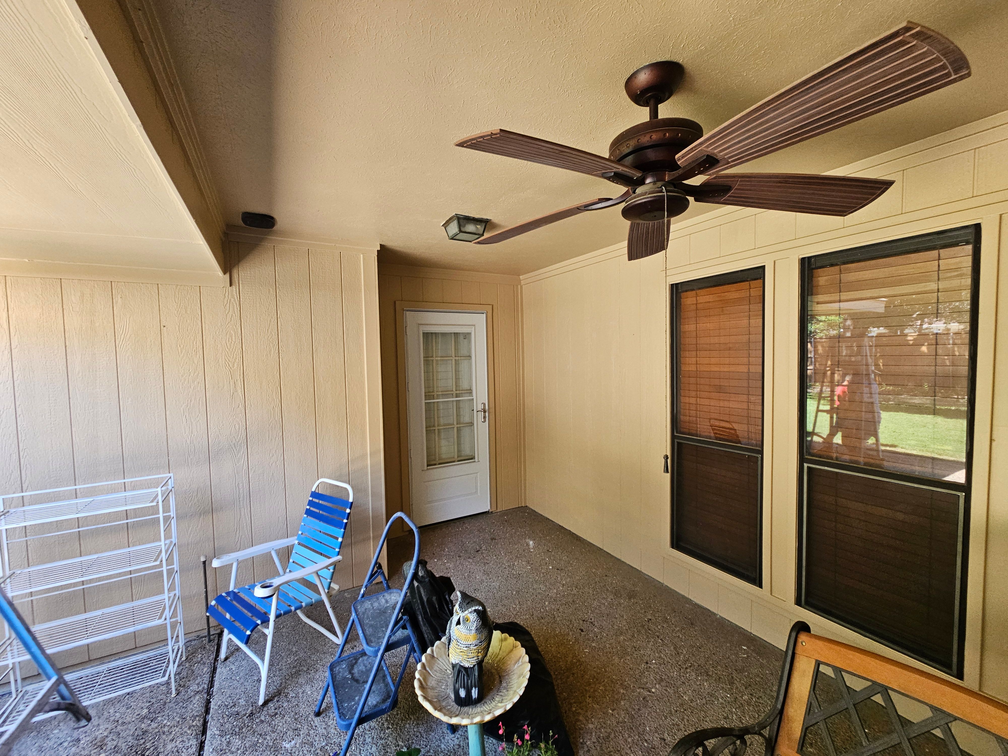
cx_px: 504
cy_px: 378
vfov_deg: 89.9
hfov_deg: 106.2
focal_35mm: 13
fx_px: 379
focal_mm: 2.2
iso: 100
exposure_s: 1/60
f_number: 2.2
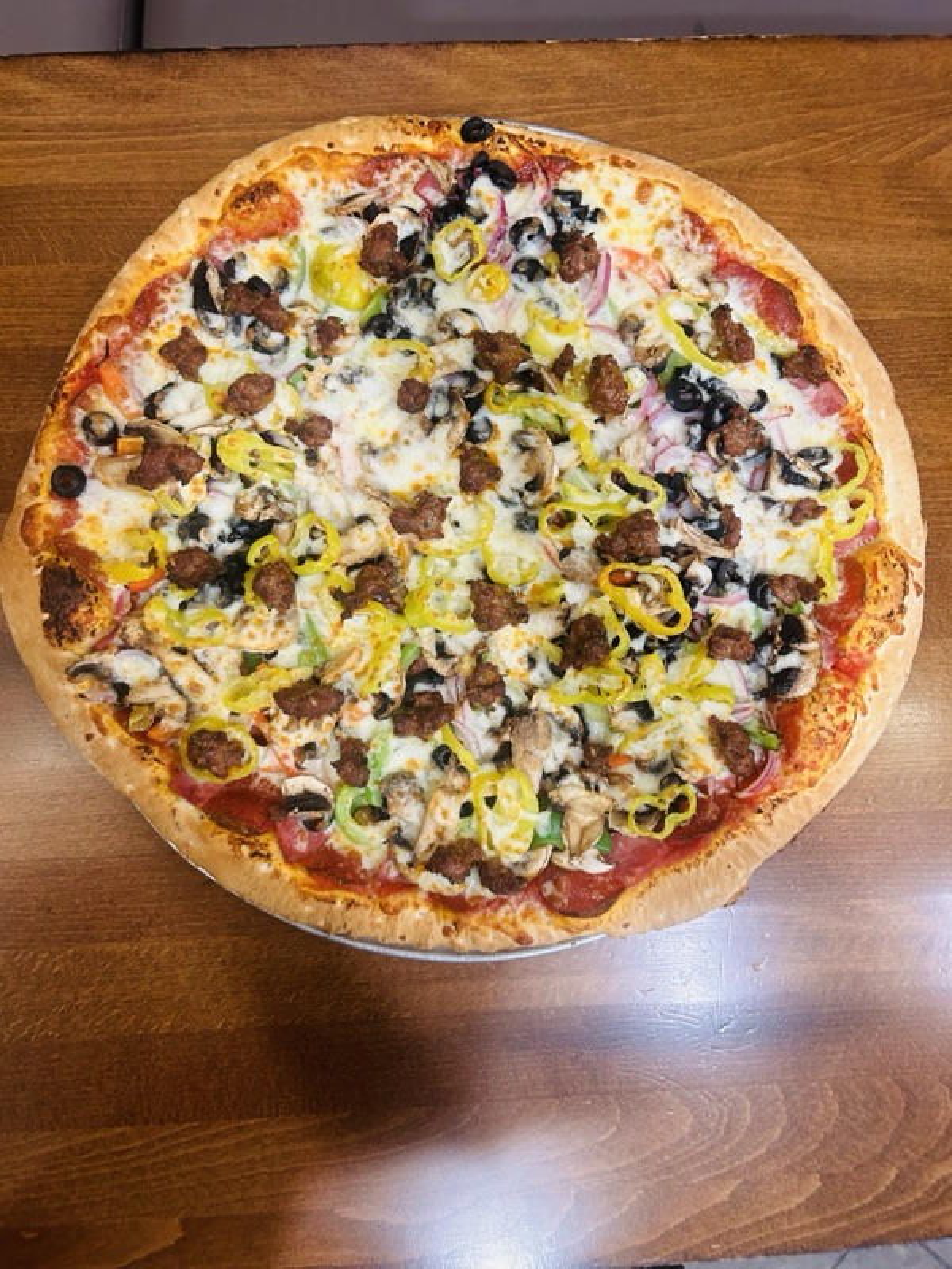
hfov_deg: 53.1
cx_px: 476
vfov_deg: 67.3
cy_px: 634
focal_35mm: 26
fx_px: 953
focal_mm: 5.7
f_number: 1.5
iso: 160
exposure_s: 1/60
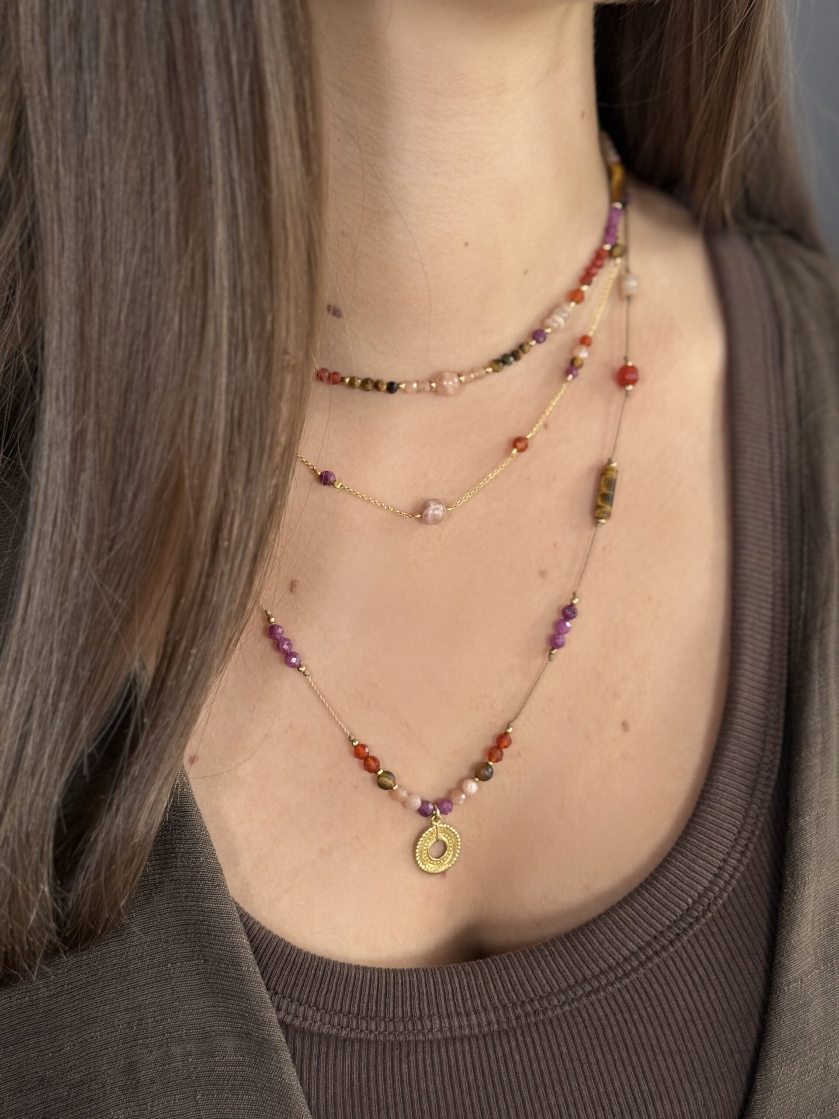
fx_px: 1551
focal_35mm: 48
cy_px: 560
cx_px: 420
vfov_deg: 39.7
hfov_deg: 30.3
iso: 125
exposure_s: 1/60
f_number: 1.78
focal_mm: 6.76
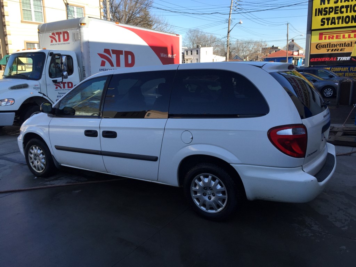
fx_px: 298
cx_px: 178
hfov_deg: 61.7
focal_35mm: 29
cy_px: 134
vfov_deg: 48.2
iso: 32
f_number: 2.2
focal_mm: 4.15
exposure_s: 1/706
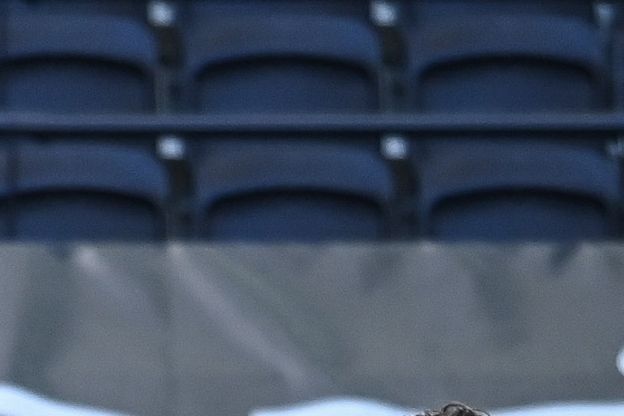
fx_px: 59761
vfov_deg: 0.4
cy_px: 818
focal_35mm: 3448
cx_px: -503
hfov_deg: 0.6
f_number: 4
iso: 1250
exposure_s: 1/1000
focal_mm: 500
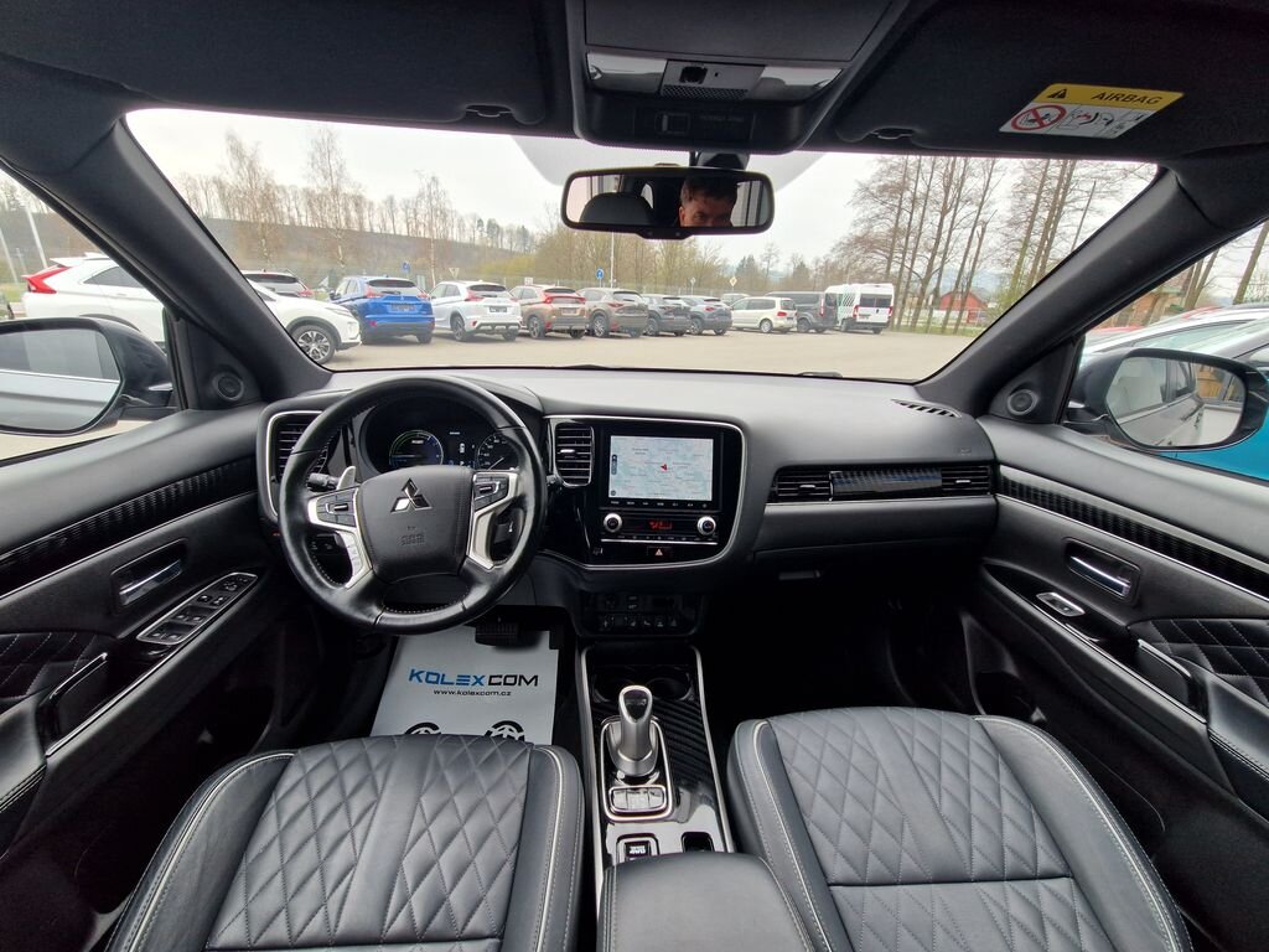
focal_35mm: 13
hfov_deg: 106.2
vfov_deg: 89.9
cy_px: 476
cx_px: 634
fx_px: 477
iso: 50
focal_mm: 2.2
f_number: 2.2
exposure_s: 1/190
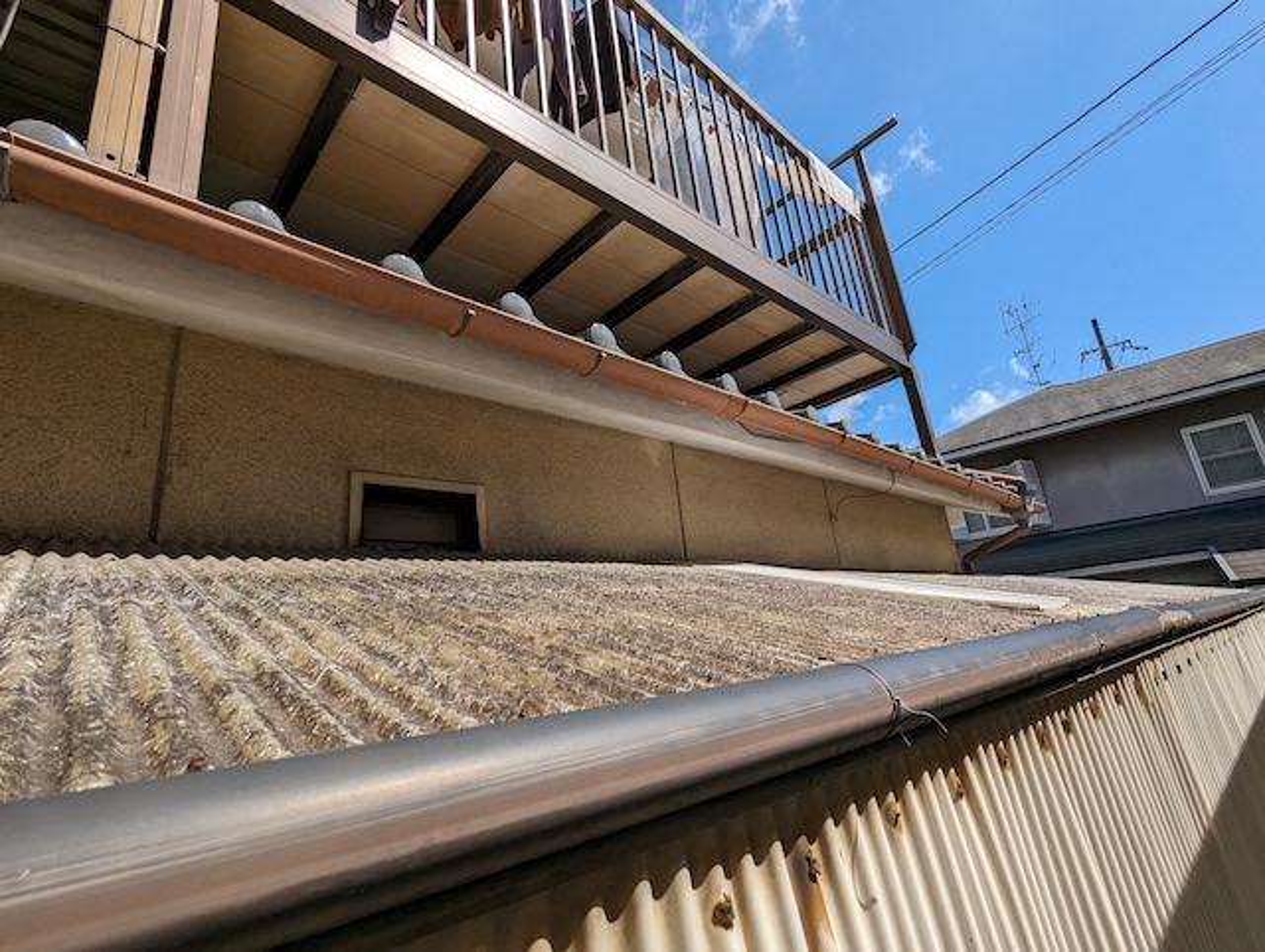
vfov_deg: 78.3
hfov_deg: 94.4
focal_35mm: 16
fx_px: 586
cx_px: 632
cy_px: 476
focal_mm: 2.35
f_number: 2.2
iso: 46
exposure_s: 1/2571
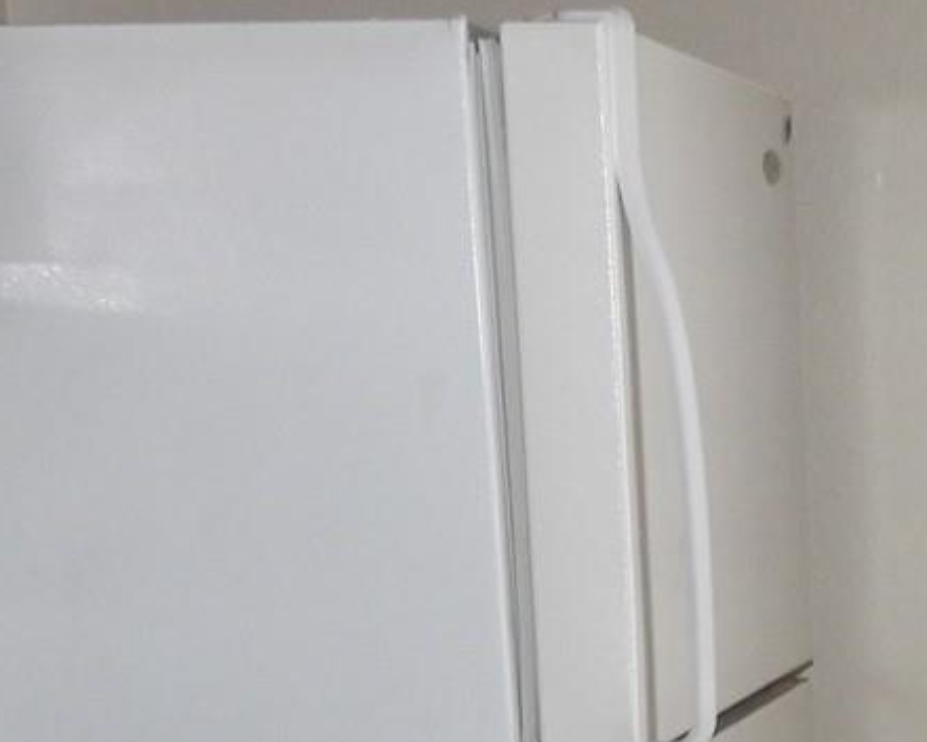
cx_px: 1336
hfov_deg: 16.3
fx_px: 2990
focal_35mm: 109
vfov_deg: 13.3
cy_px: 1128
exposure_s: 1/30
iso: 200
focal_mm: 4.3
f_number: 2.8
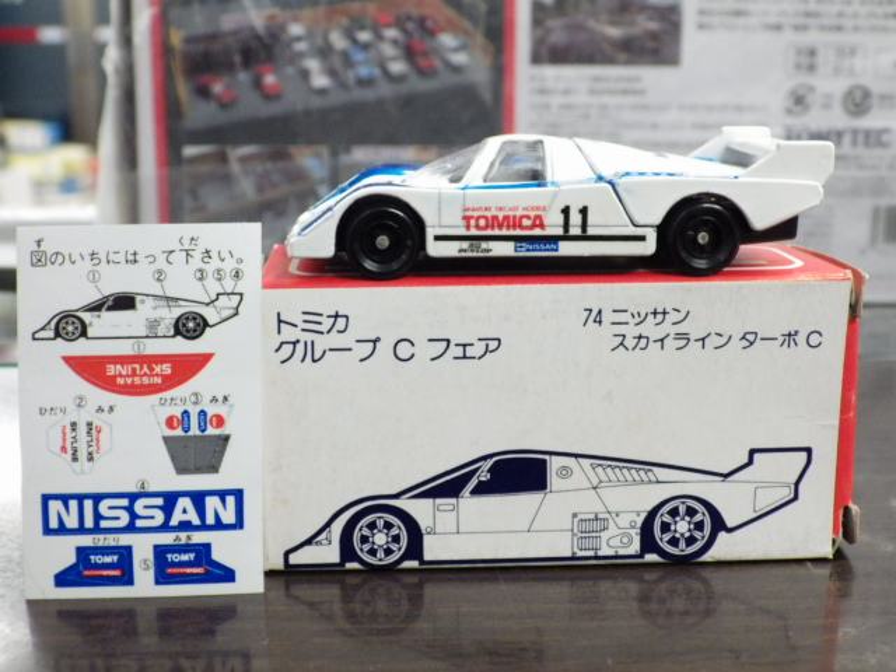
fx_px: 1294
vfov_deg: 29.1
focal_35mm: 50
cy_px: 336
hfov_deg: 38.2
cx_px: 448
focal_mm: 9
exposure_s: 1/30
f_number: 3.8
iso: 800
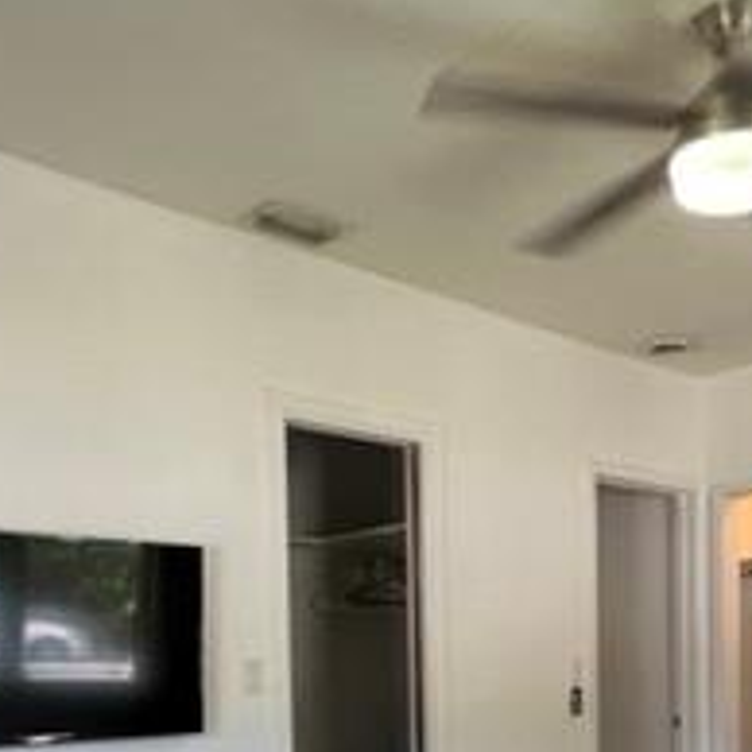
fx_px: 934
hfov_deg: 43.3
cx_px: 500
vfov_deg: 40.0
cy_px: 702
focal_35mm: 38
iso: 125
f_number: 1.8
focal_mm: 1.57
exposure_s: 1/60
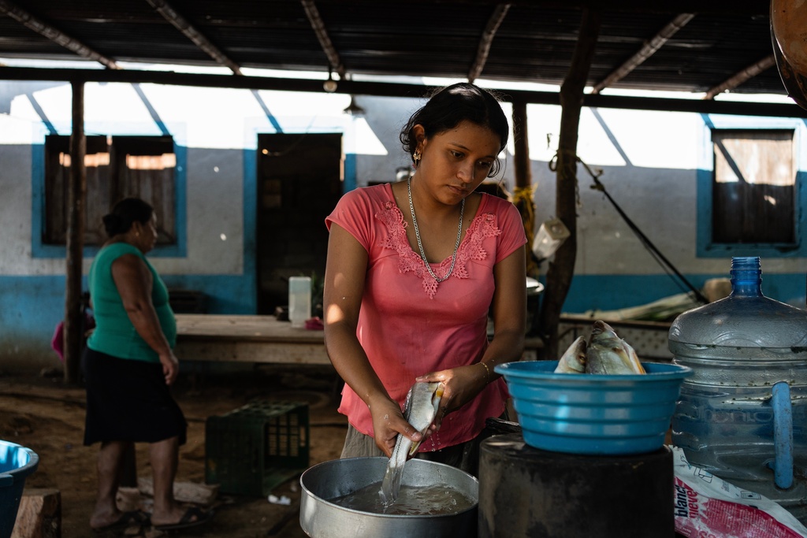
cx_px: 404
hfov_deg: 54.4
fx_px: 785
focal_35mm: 35
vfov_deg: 37.9
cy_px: 269
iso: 640
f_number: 3.5
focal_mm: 35
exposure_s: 1/800
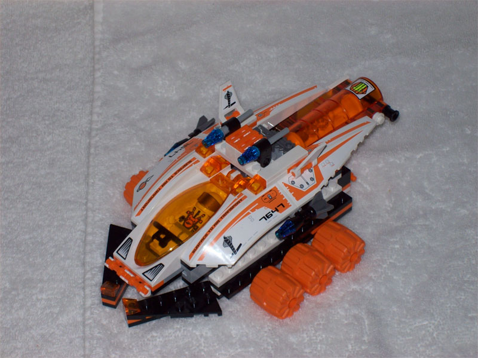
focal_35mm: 108
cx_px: 239
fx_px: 1490
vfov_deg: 13.7
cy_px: 179
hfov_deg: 18.2
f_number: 4.8
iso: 80
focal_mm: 18
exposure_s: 1/128
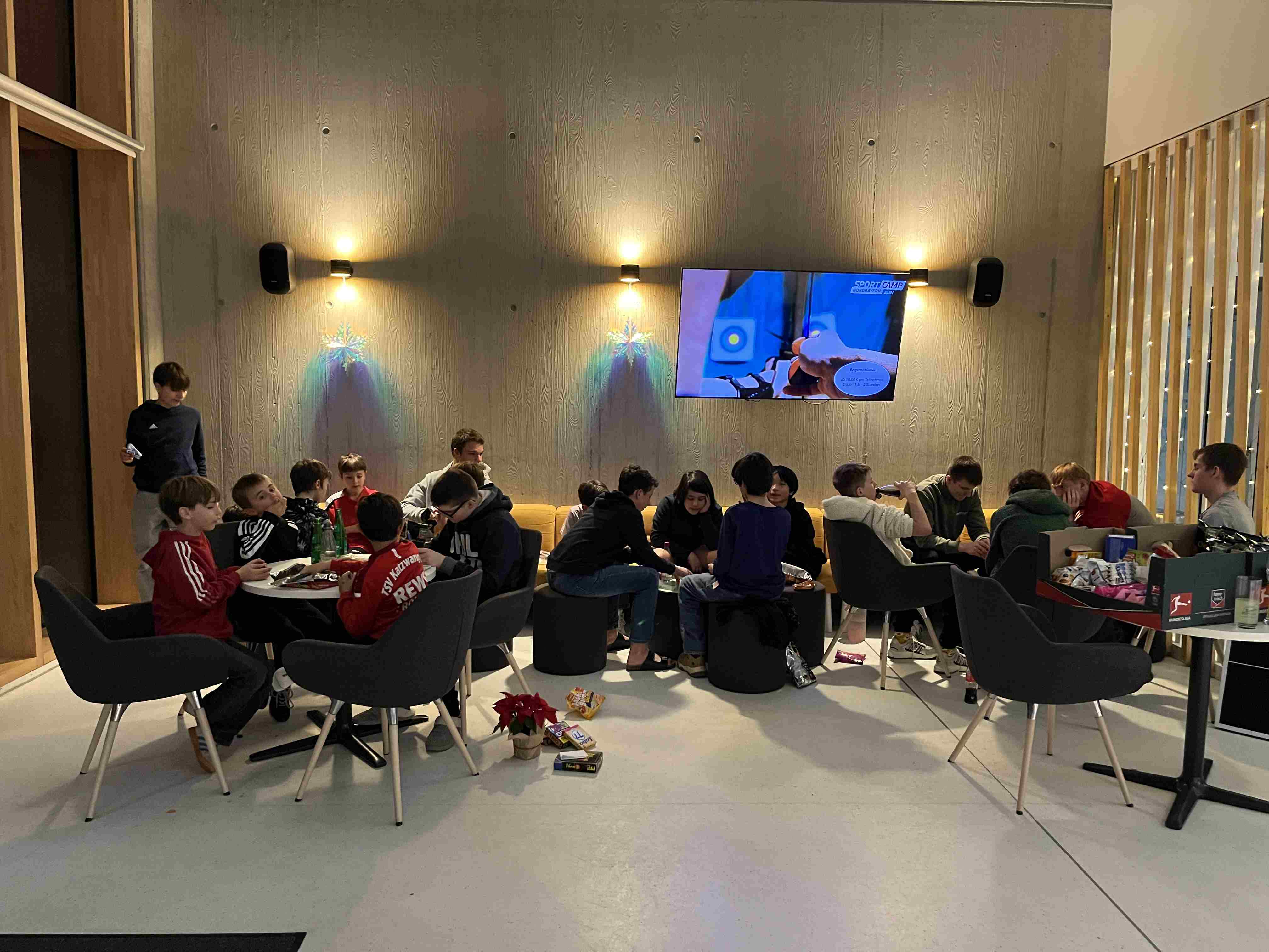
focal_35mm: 26
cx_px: 634
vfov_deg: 53.1
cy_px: 476
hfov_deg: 67.3
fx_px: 953
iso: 500
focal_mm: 5.1
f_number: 1.6
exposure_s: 1/50
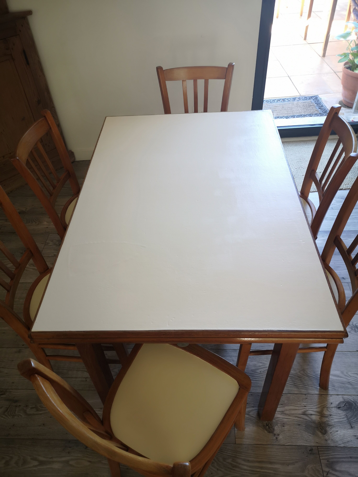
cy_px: 238
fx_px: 372
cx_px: 179
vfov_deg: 65.3
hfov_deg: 51.4
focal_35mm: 27
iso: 160
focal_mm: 5.58
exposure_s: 1/33.3
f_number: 1.8
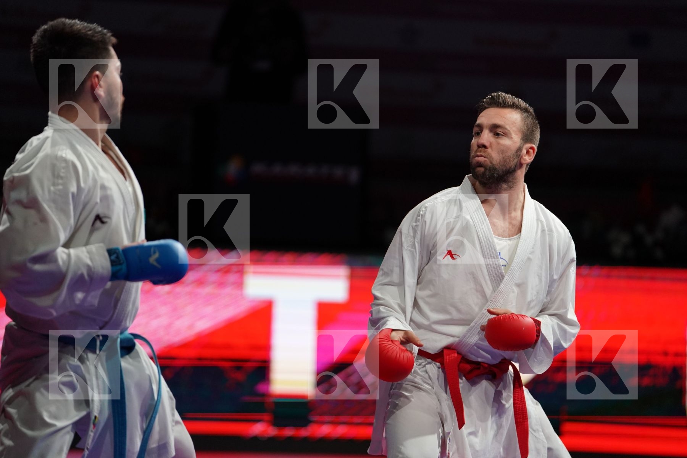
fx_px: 3473
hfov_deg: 11.3
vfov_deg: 7.5
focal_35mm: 182
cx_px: 344
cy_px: 229
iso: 2500
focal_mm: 182
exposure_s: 1/1000
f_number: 2.8
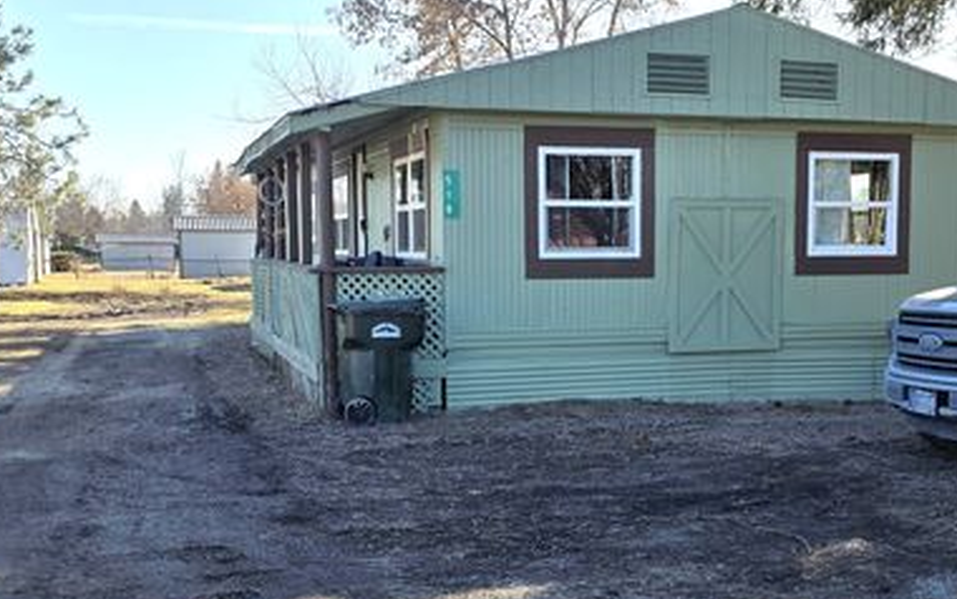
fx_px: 1200
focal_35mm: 46
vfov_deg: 28.0
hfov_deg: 43.3
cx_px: 554
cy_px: 344
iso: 80
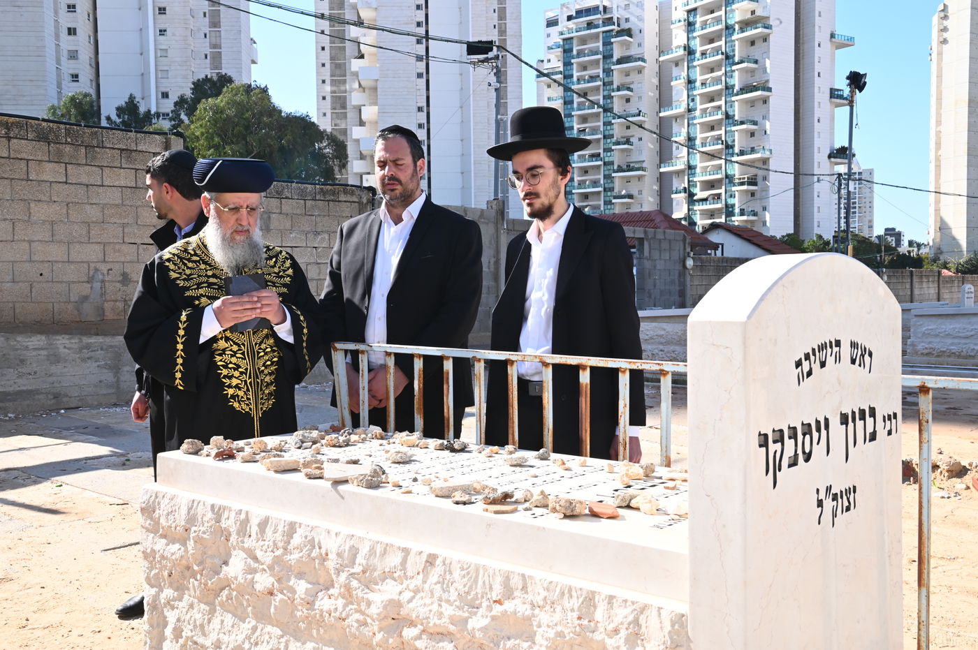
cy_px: 325
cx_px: 489
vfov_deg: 35.0
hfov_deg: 50.7
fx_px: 1031
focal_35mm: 38
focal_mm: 38
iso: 640
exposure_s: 1/125
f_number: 22
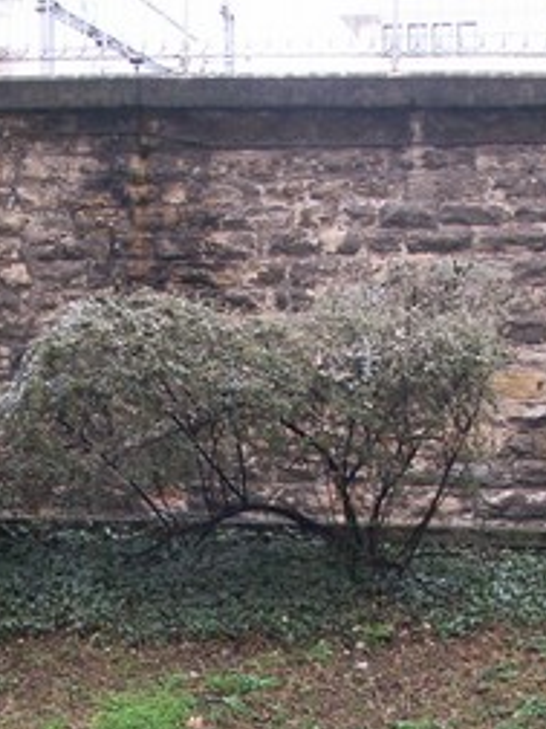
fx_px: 1872
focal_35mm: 89
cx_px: 263
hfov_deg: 16.6
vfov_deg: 21.5
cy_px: 657
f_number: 2.8
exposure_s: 1/30
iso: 100
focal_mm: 7.2
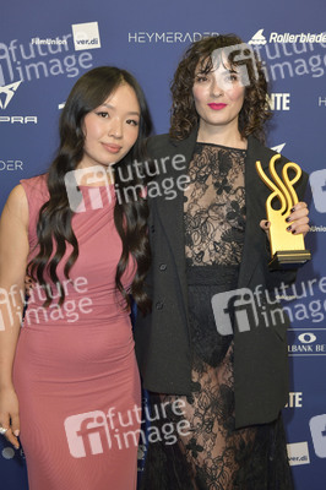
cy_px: 245
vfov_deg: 41.1
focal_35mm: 48
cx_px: 163
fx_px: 653
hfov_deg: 28.0
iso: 1000
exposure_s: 1/200
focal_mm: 48
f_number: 5.6
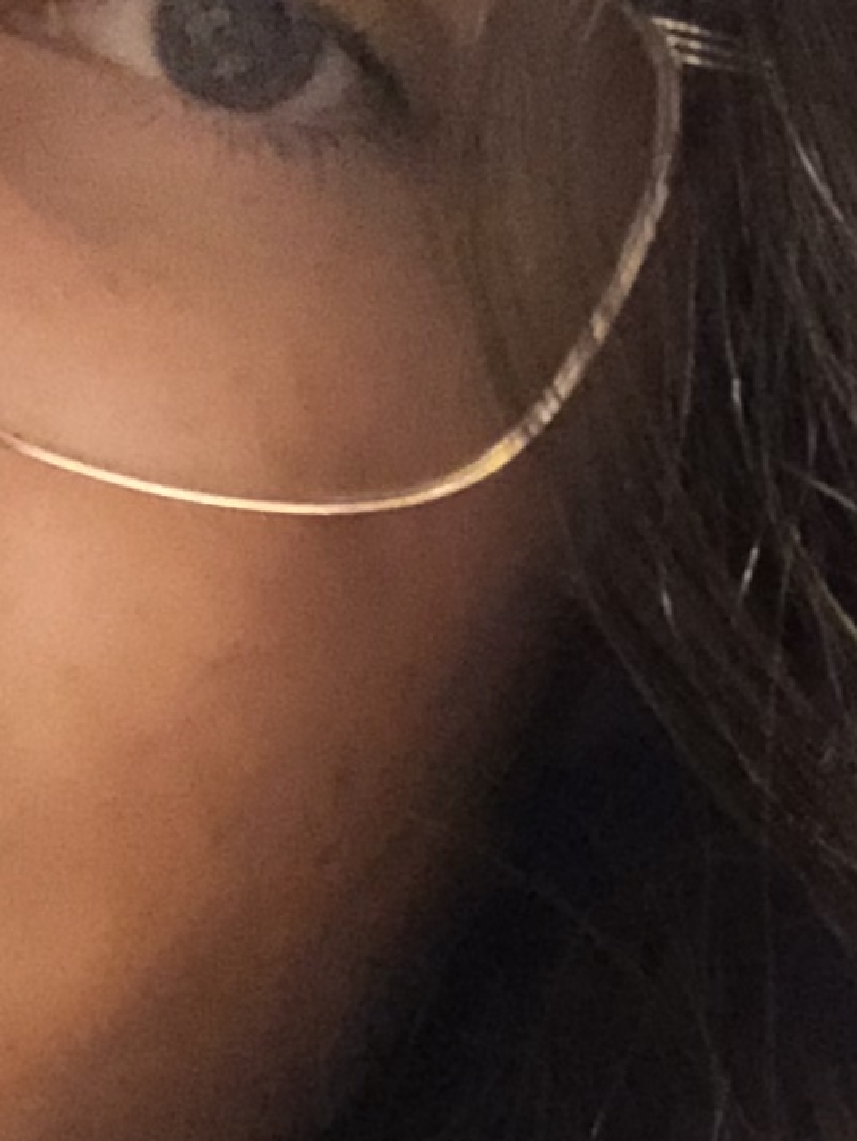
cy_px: 676
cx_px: -293
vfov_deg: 14.3
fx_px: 4550
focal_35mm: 138
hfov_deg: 10.5
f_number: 2.2
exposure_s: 1/15
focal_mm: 2.87
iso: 1000
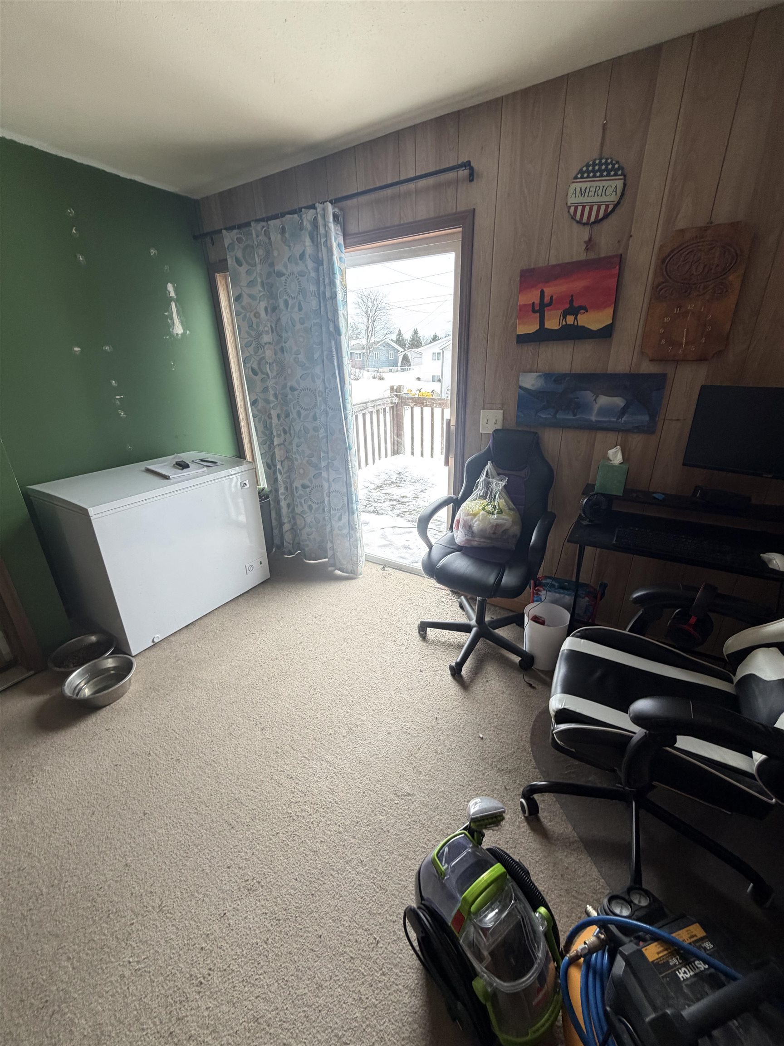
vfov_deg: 102.1
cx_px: 392
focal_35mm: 14
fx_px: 423
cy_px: 523
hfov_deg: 85.7
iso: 160
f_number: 2.2
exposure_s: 1/121
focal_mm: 2.22
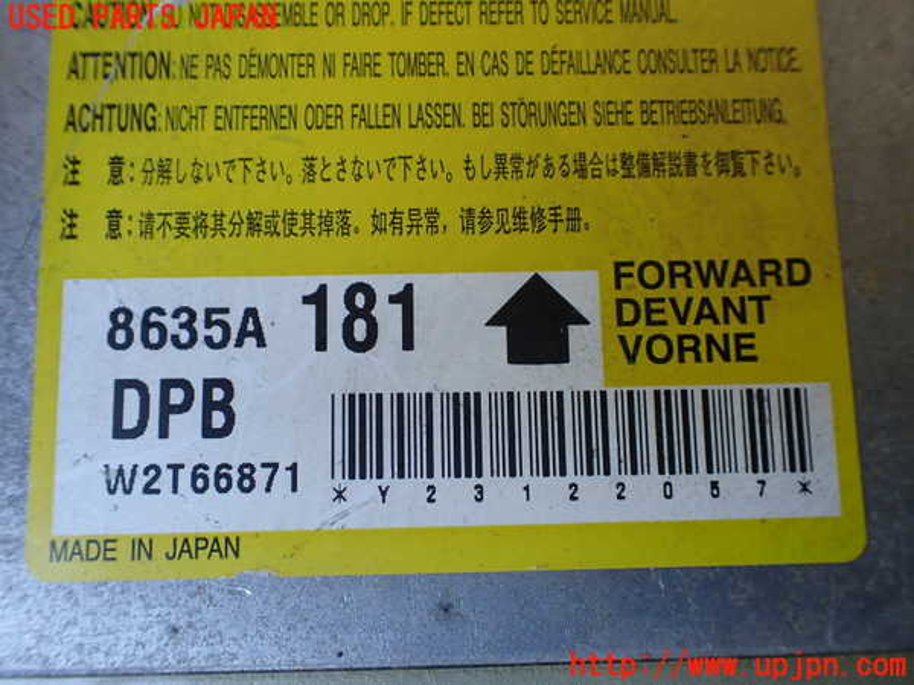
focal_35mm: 30
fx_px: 792
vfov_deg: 46.8
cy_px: 342
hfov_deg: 60.0
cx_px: 457
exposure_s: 1/125
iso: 200
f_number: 2.3
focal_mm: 5.4
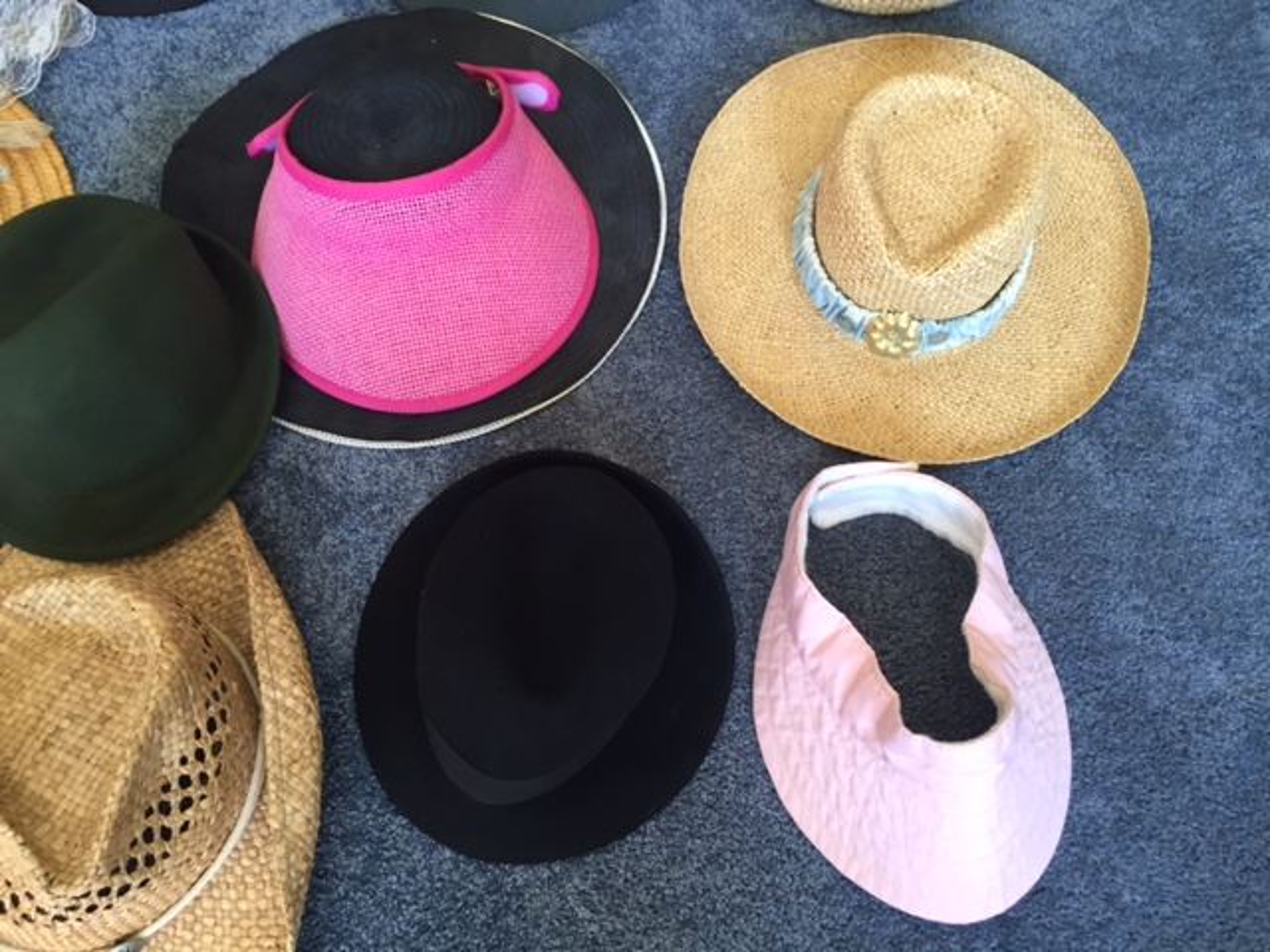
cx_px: 635
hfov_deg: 61.7
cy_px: 476
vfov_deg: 48.2
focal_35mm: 29
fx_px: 1064
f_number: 2.2
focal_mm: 4.15
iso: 100
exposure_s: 1/30
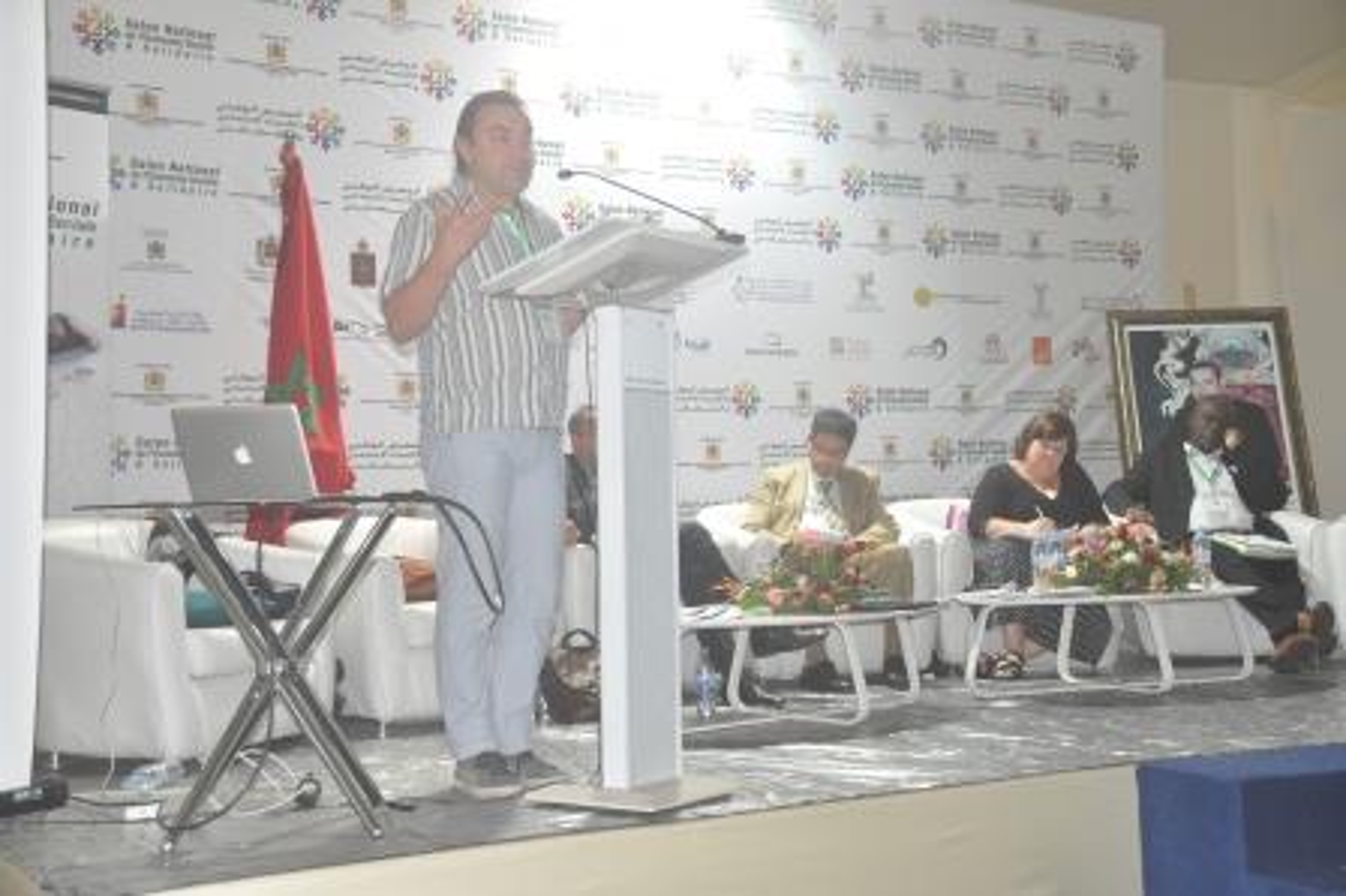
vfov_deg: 28.0
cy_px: 448
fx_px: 1793
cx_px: 673
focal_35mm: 48
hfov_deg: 41.1
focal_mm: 32
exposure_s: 1/60
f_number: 5.6
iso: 1000
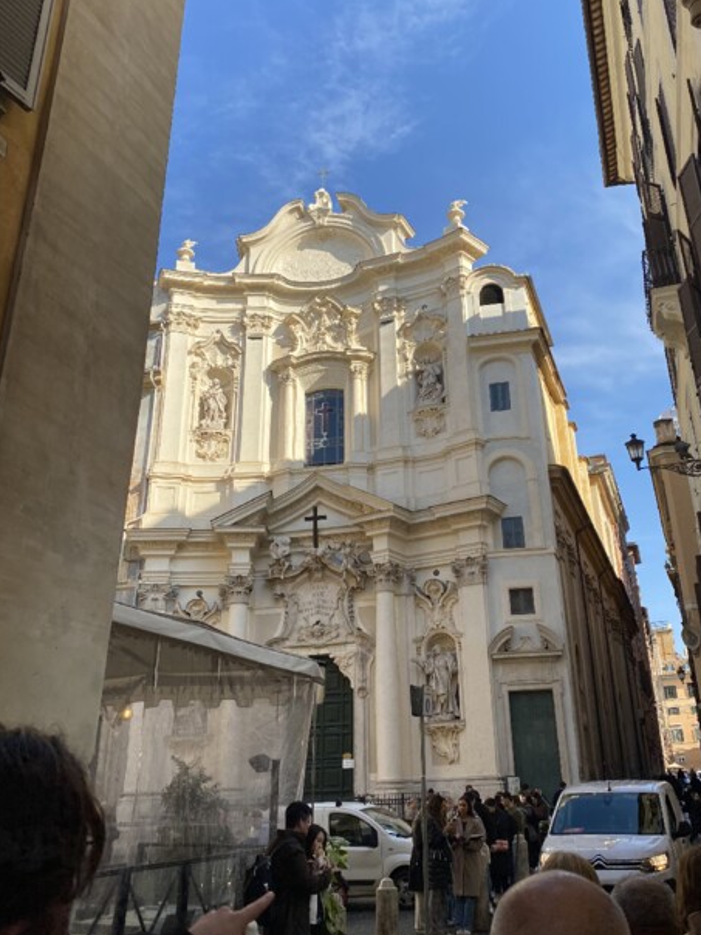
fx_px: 837
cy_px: 424
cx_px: 413
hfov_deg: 45.2
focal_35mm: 31
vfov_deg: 58.3
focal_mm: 4.25
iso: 32
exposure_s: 1/1218
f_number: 1.8
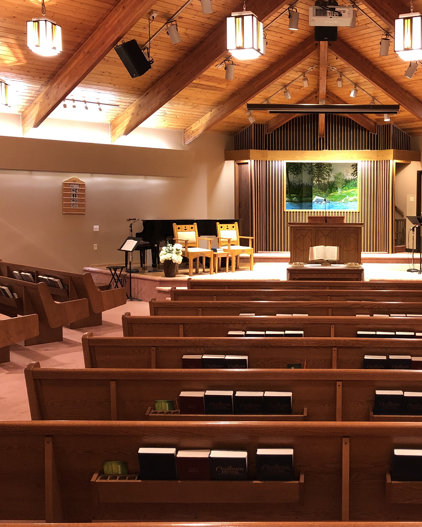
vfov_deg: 45.8
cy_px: 246
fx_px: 624
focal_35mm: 40
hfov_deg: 36.4
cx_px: 322
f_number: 1.8
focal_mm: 3.99
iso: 100
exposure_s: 1/10
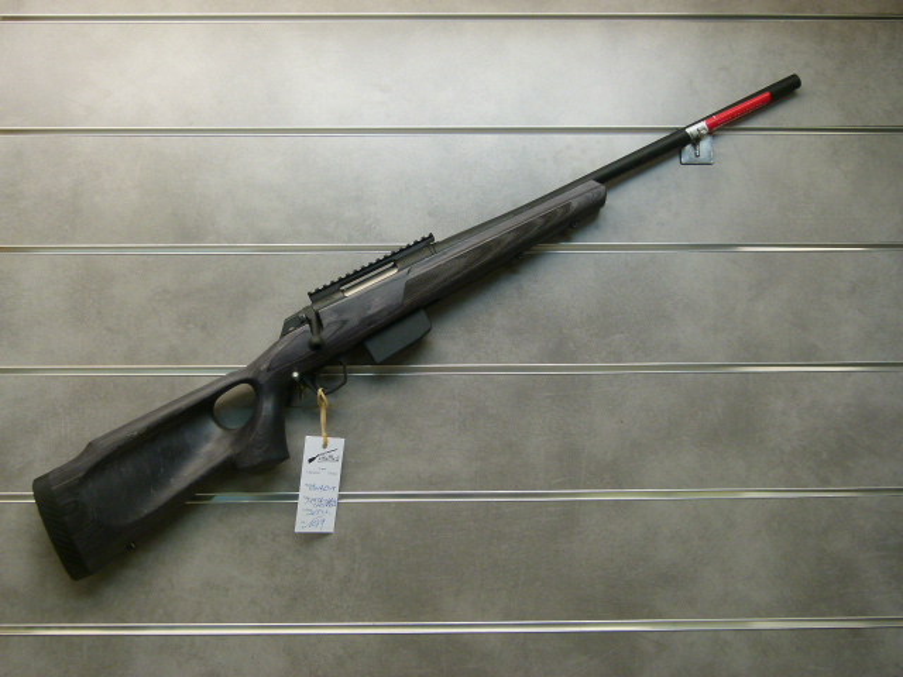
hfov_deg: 54.0
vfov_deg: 41.8
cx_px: 452
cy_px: 338
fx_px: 887
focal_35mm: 34
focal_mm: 6.1
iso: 160
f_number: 3
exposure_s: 1/60
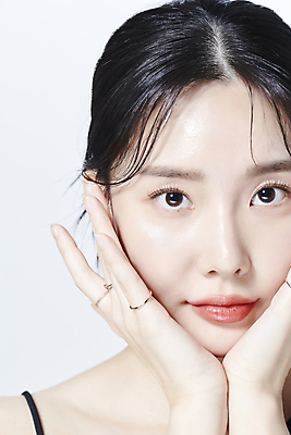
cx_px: 146
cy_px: 218
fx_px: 1272
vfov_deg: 19.4
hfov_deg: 13.1
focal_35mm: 105
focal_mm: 105
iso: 64
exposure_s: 1/125
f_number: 13
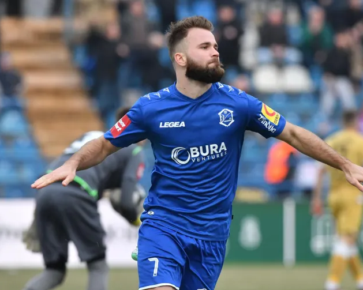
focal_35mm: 340
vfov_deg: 4.6
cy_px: 145
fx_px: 3652
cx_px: 212
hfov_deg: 5.7
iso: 1250
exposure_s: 1/1250
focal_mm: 300
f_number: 5
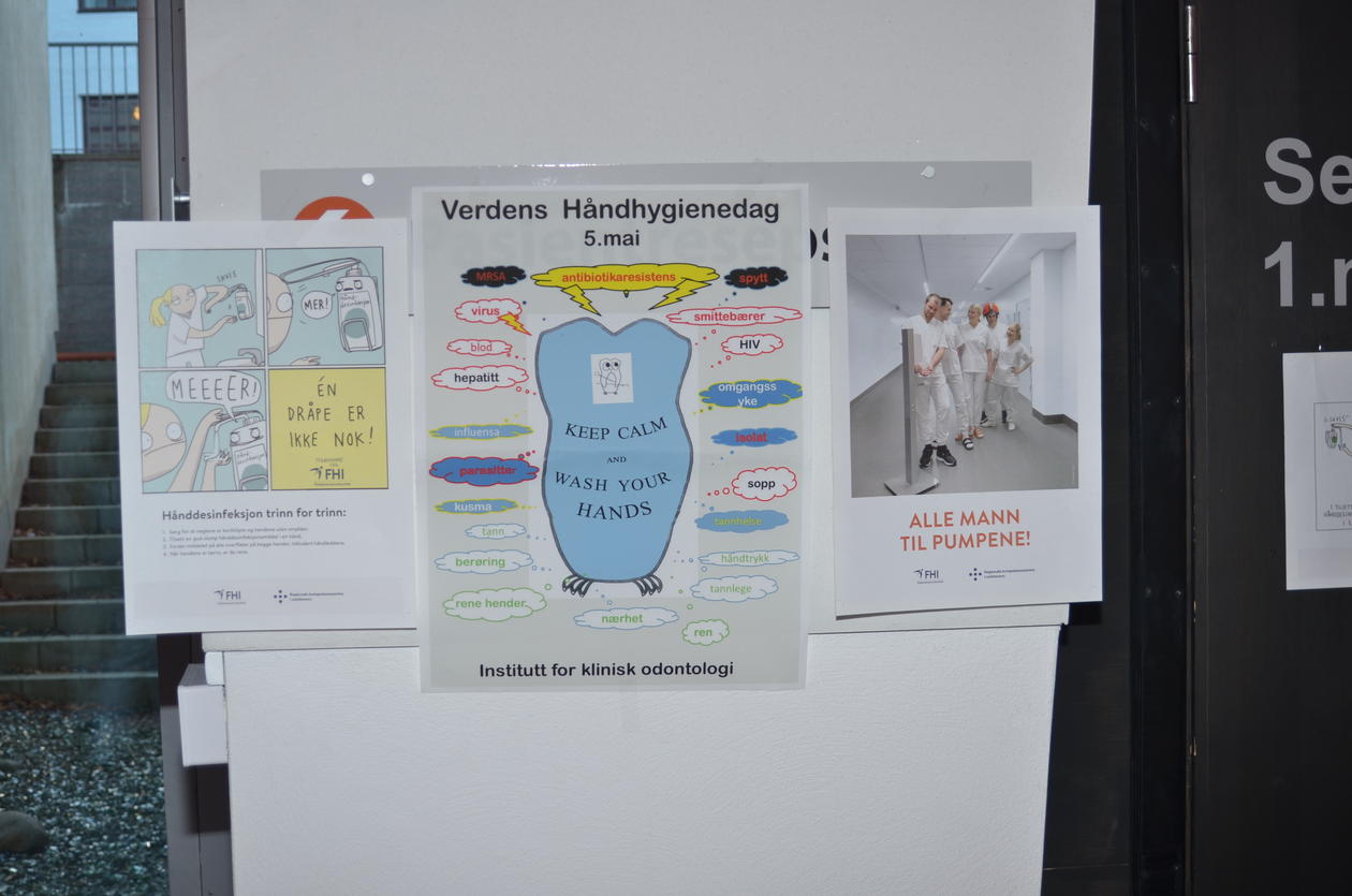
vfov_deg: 31.8
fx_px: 1574
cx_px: 676
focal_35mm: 42
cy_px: 448
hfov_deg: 46.5
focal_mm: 28
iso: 100
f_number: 4
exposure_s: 1/60
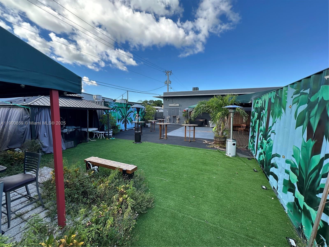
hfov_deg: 102.1
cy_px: 124
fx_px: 133
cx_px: 164
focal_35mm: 14
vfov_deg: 85.7
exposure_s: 1/449
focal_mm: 2.22
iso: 40
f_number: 2.2
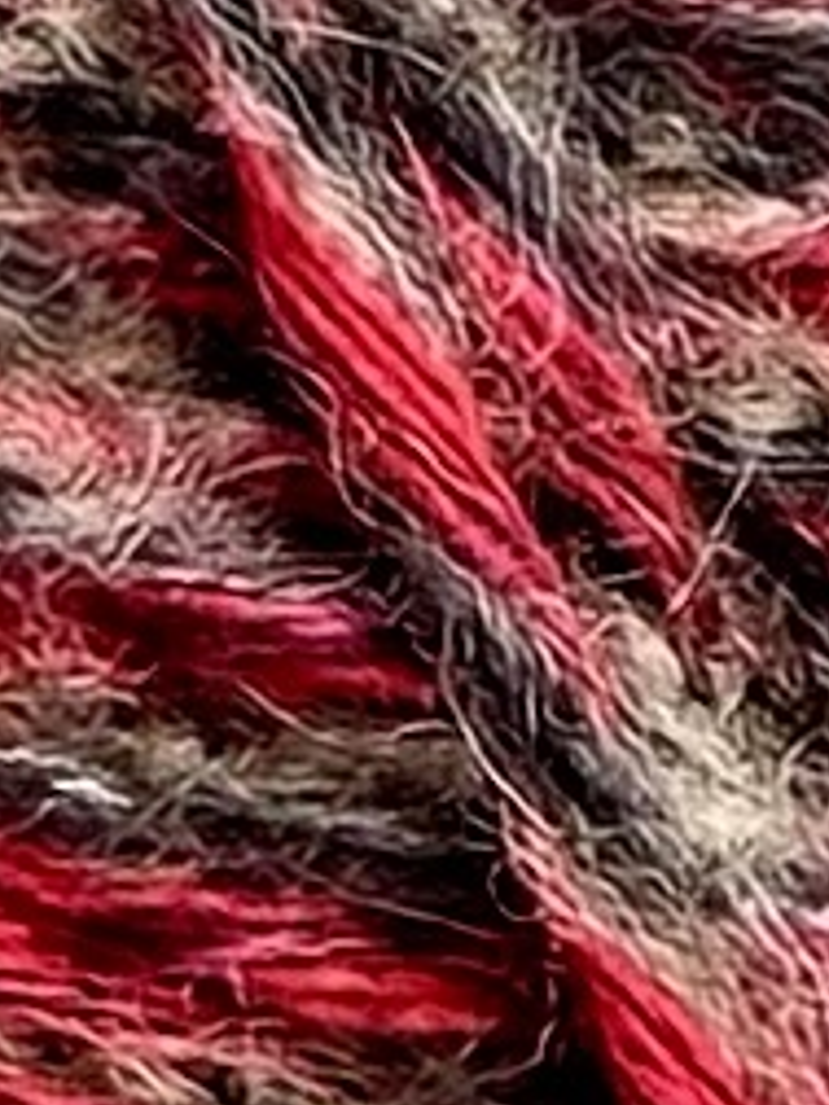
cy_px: 164
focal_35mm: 123
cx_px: 110
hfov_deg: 12.0
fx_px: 3928
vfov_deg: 15.9
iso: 40
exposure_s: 1/186
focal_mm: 2.22
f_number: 2.2
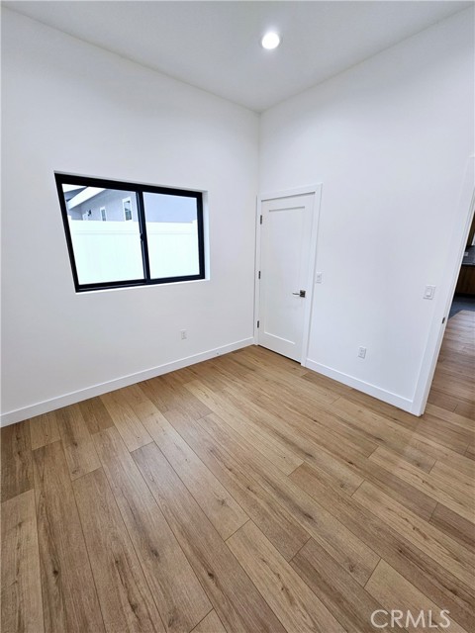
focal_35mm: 13
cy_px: 316
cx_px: 238
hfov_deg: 89.9
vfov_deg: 106.2
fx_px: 238
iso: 50
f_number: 2.2
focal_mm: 2.2
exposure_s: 1/60.2
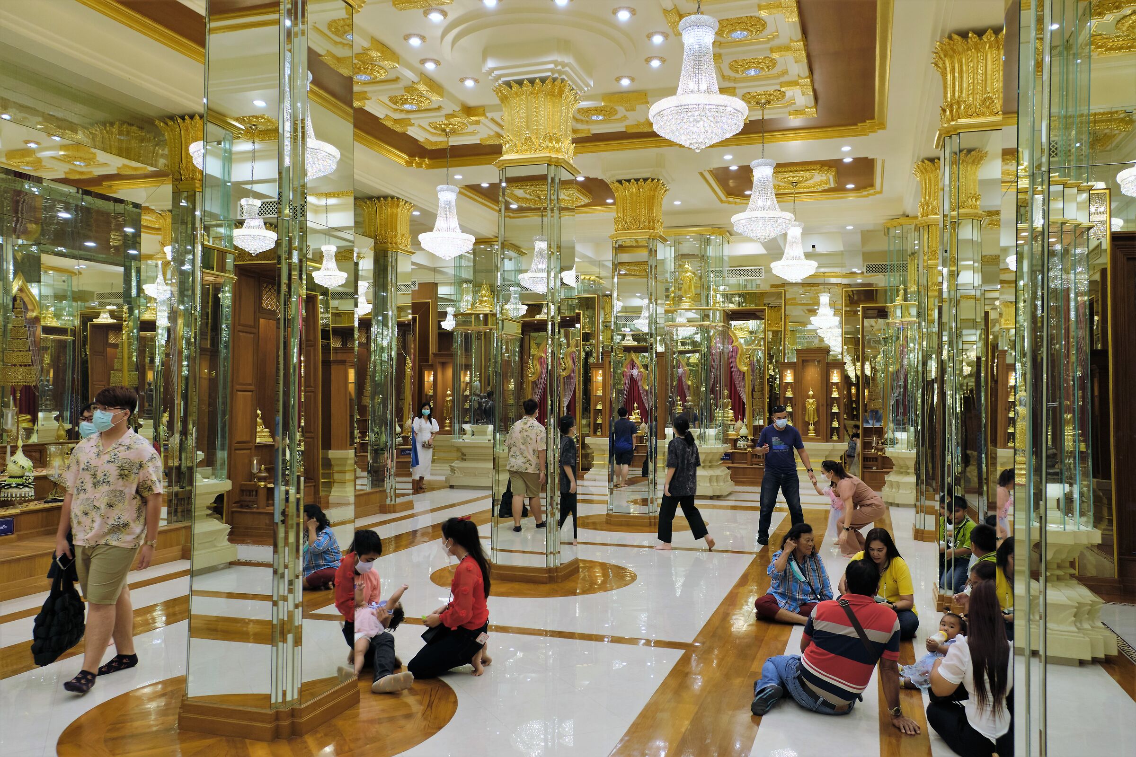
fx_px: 852
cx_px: 568
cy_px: 378
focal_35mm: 27
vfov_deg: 47.9
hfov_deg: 67.4
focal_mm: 18
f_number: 2.8
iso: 500
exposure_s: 1/125
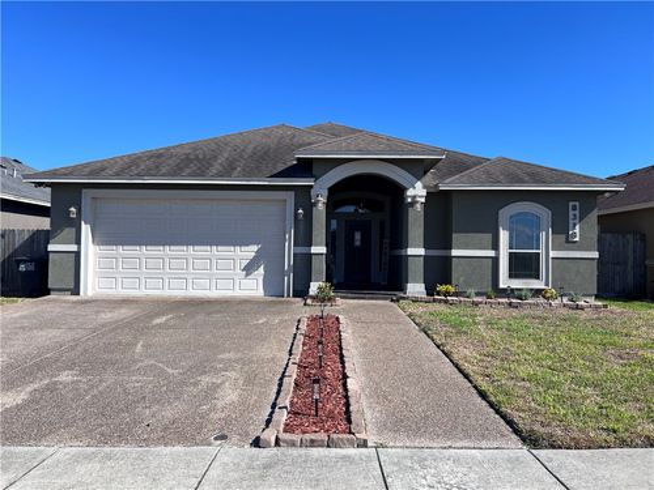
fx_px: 491
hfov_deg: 67.3
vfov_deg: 53.1
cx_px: 327
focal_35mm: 26
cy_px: 245
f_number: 1.5
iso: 50
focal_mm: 5.7
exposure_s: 1/3968
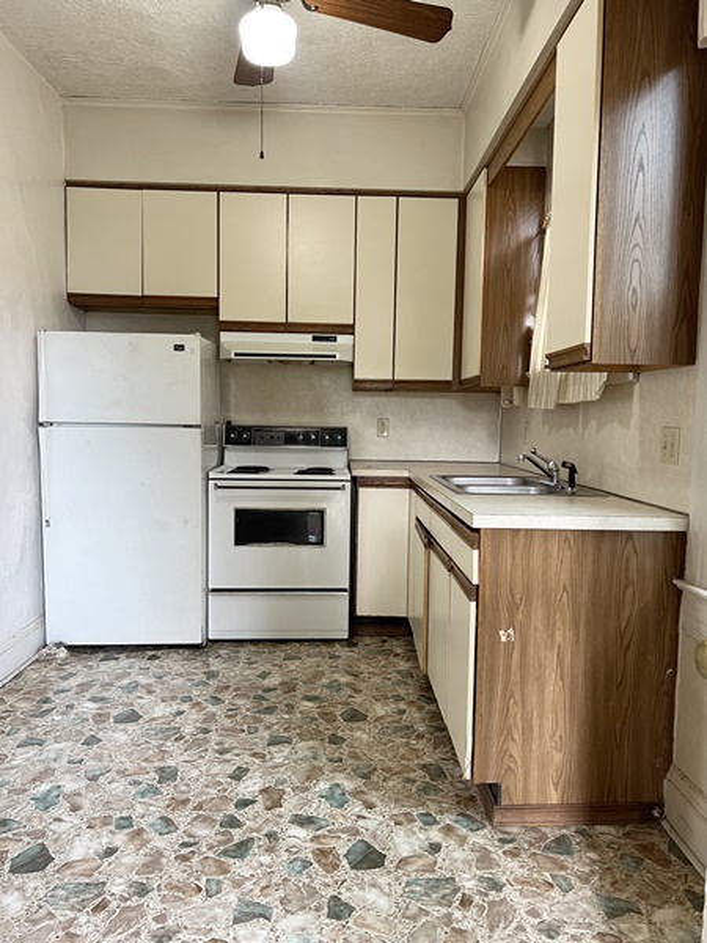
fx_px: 708
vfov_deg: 67.3
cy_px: 472
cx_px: 354
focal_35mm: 26
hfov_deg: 53.1
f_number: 1.5
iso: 125
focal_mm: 5.7
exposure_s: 1/60
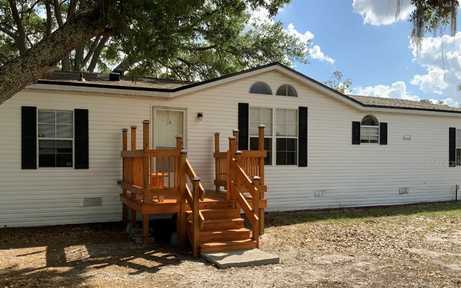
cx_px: 236
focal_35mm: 32
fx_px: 402
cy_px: 162
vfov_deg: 39.4
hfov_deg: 59.6
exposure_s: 1/1490
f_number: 1.8
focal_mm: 3
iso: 16
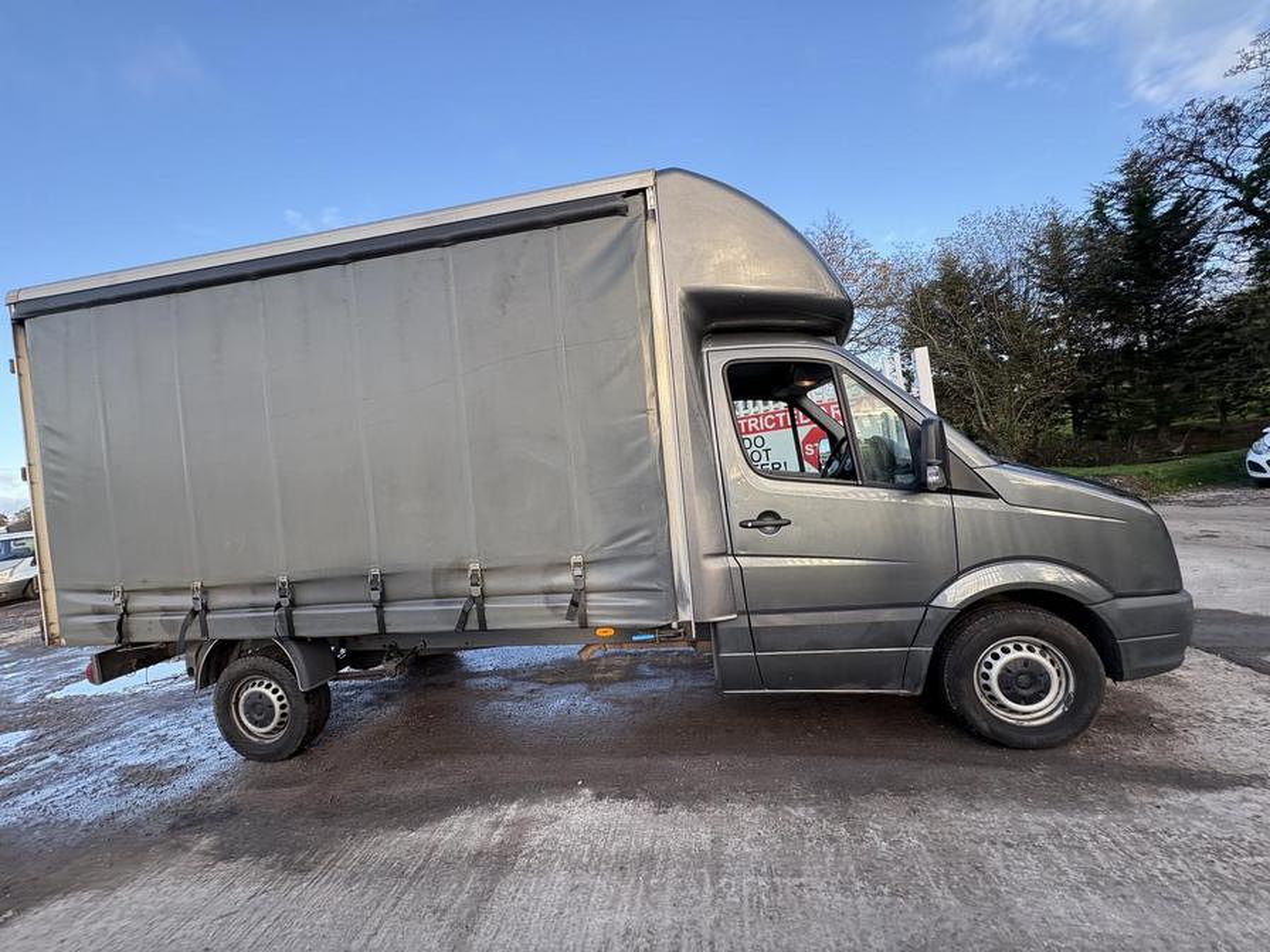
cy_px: 476
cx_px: 635
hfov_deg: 102.1
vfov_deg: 85.7
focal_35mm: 14
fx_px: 514
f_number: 2.2
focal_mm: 2.22
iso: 40
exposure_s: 1/196
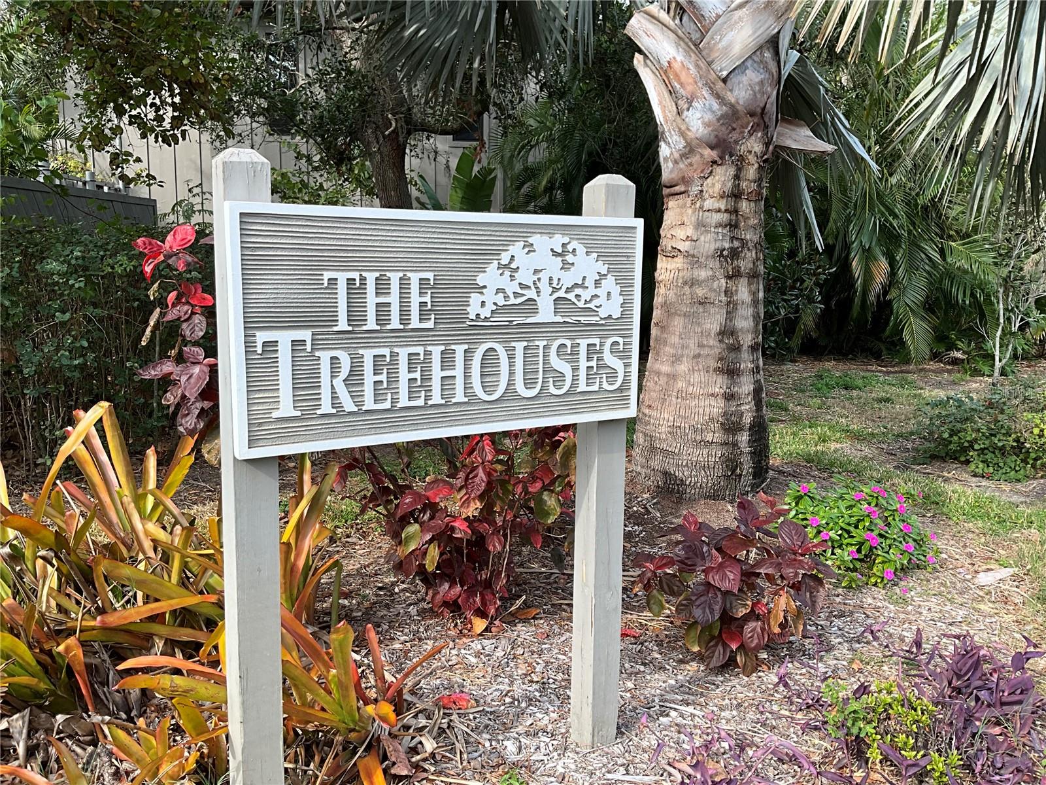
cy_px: 392
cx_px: 523
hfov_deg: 61.7
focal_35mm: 29
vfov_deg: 48.2
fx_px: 876
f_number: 1.8
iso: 25
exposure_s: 1/482
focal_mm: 3
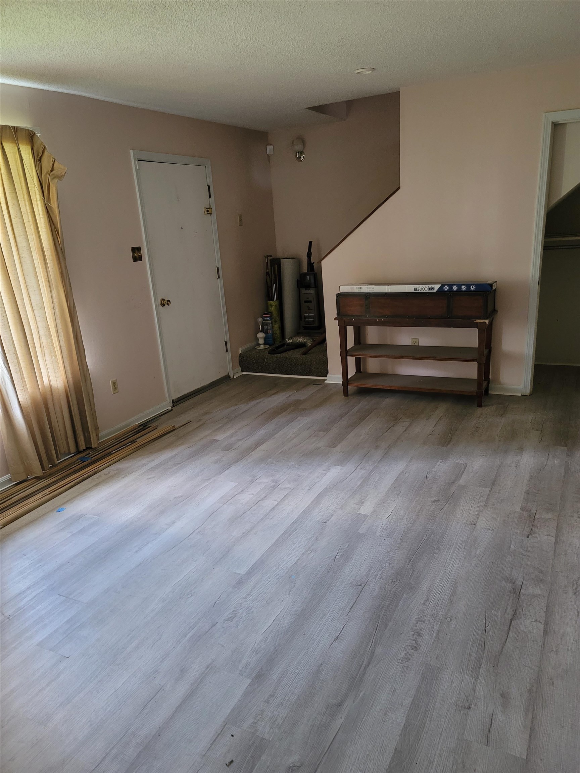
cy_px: 386
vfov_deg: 69.4
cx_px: 290
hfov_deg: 54.9
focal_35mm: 25
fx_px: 559
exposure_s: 1/40
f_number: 1.8
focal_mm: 7
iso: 400
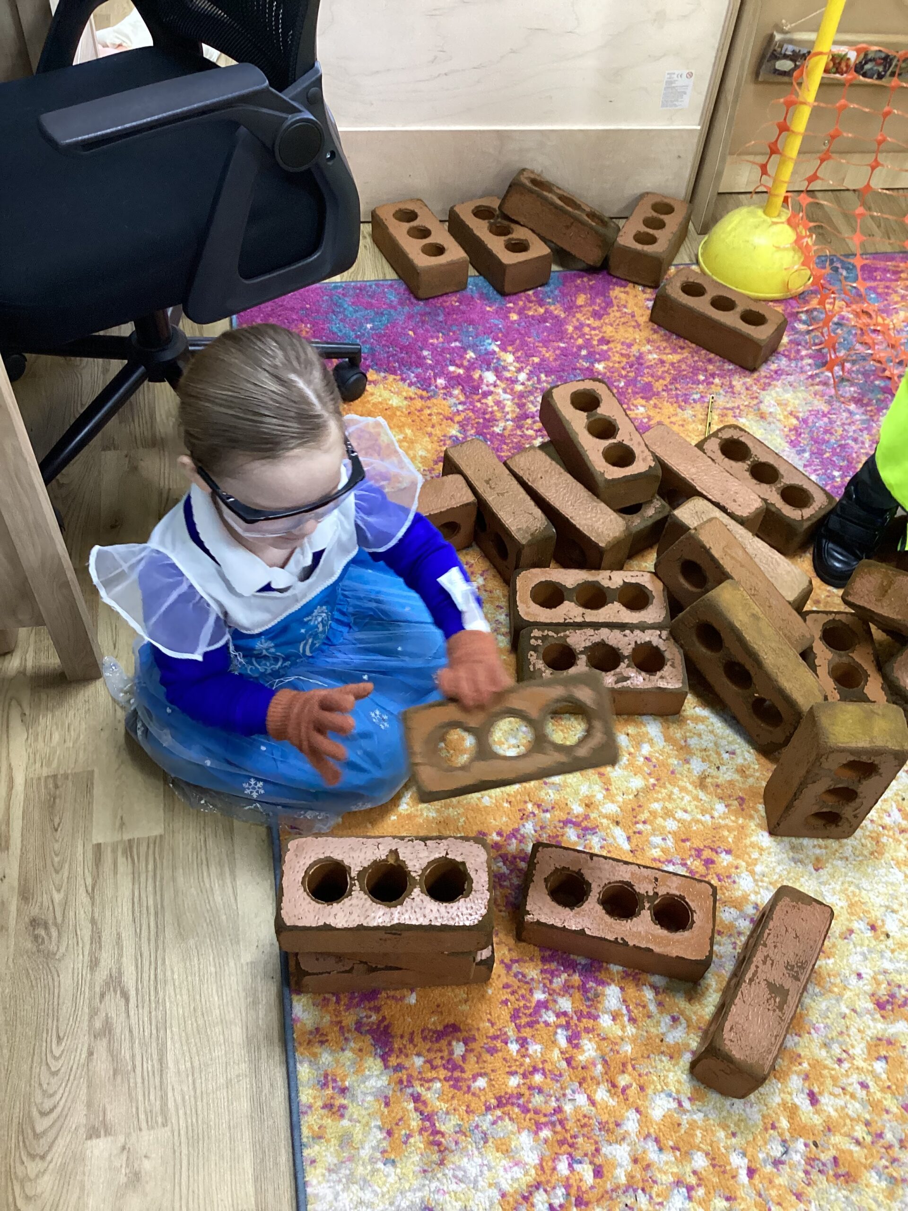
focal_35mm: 31
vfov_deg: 58.4
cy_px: 606
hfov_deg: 45.4
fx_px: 1084
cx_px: 454
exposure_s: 1/50
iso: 200
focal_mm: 3.3
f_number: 2.4
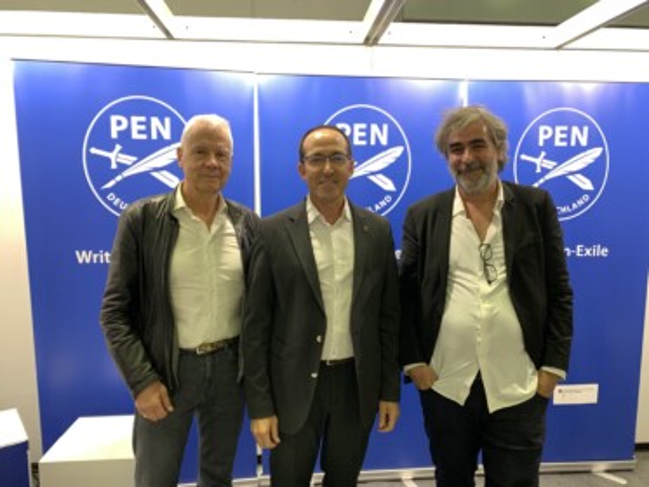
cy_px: 244
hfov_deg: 67.3
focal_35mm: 26
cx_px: 324
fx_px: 488
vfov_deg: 53.1
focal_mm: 4.25
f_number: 1.8
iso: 125
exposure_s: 1/50
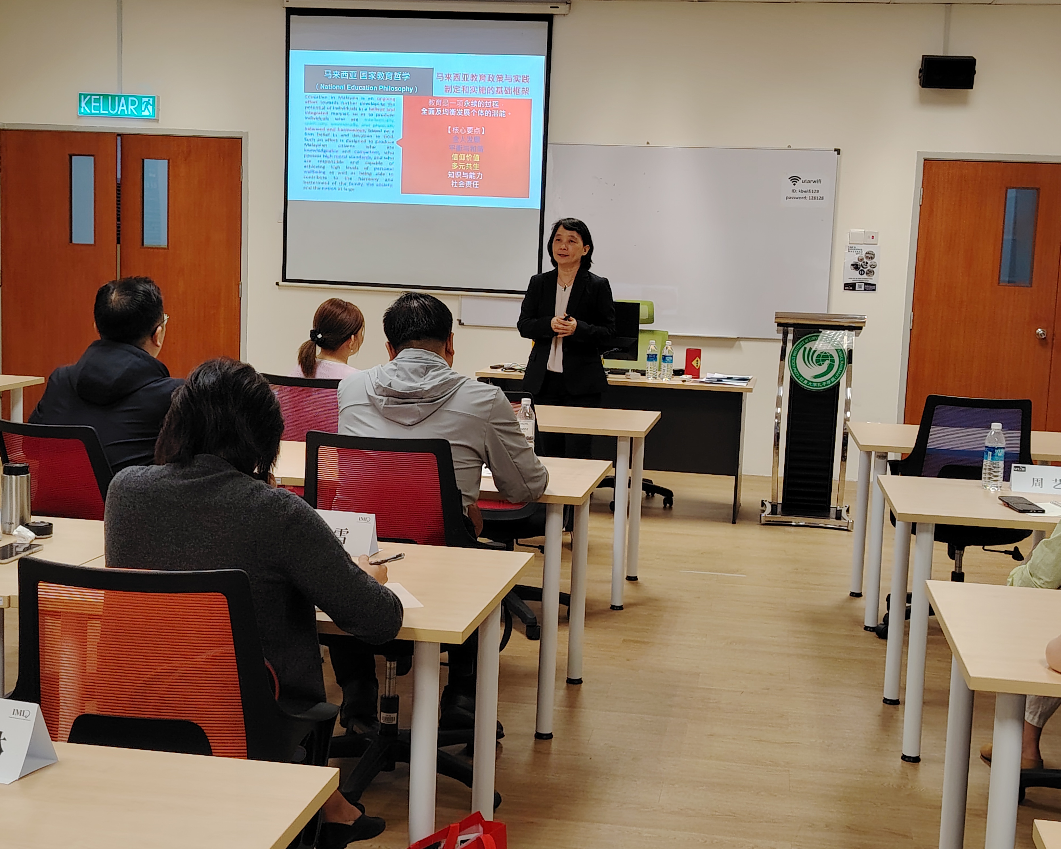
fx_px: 1476
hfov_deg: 39.5
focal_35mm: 47
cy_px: 424
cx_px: 545
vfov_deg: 32.1
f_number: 1.75
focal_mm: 5.25
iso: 409
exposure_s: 1/50
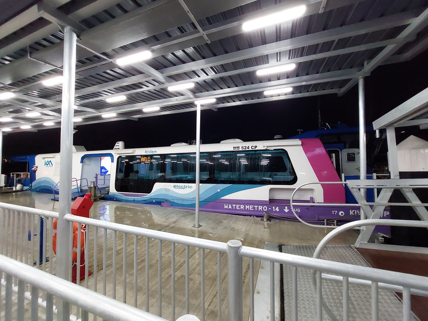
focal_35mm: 13
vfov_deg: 89.9
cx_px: 214
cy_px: 160
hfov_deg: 106.2
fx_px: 161
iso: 200
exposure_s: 1/50
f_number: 2.2
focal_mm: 1.74
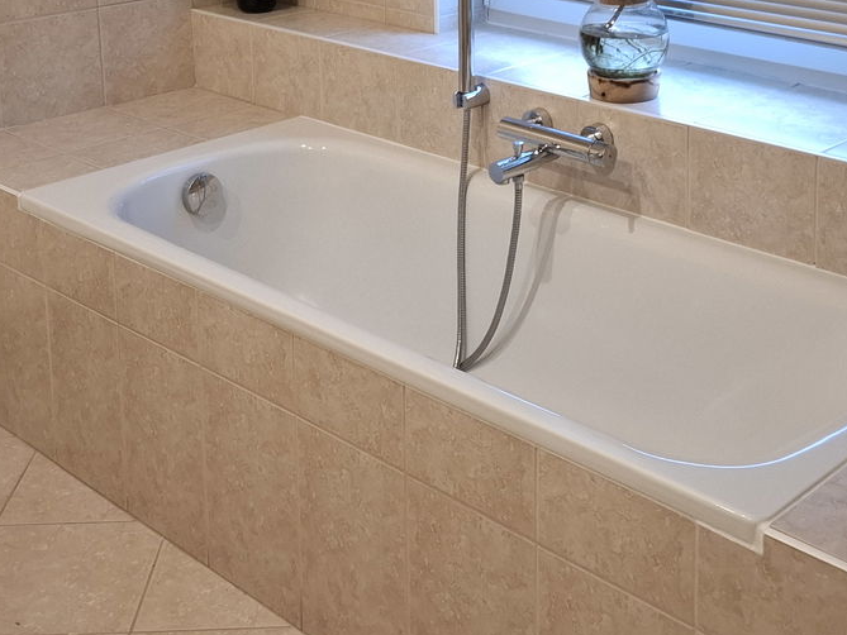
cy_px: -15
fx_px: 1346
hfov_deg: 34.9
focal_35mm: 55
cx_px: 491
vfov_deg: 25.2
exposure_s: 1/33
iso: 250
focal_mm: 5.54
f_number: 1.8
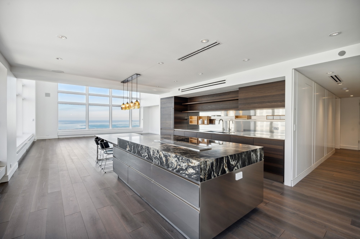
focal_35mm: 16
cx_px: 180
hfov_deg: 96.8
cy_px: 120
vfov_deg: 73.7
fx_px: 160
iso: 400
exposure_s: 1/80
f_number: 8
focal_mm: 16
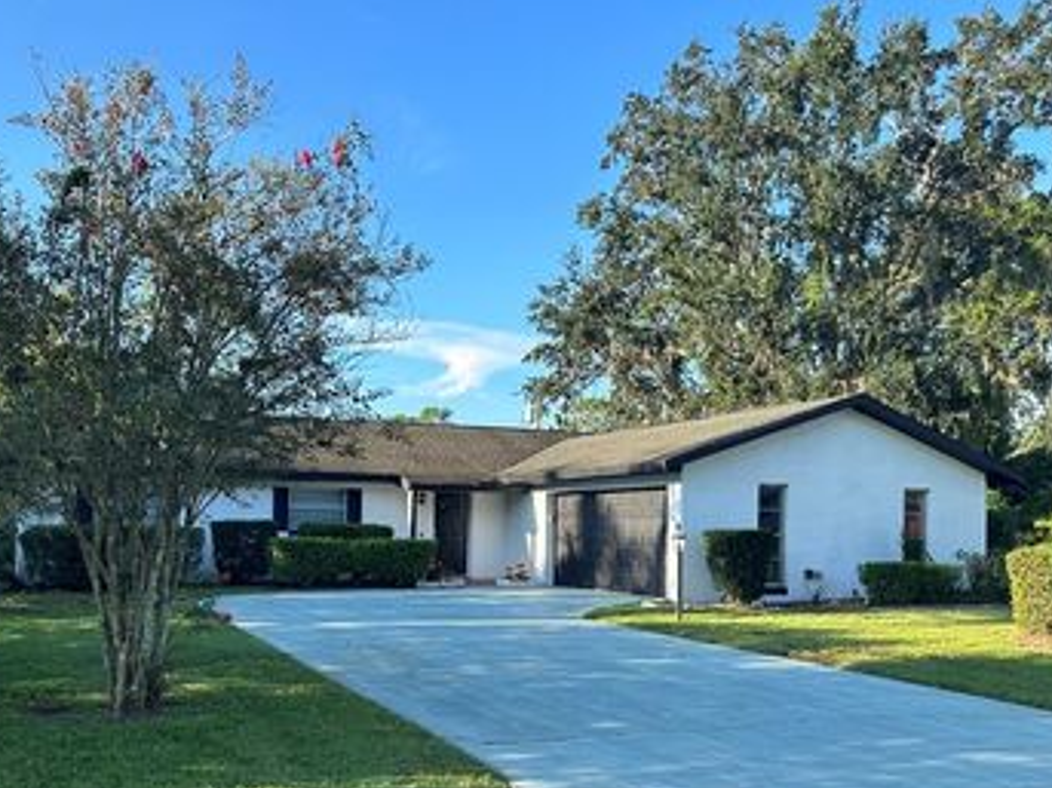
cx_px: 426
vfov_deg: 40.2
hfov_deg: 52.3
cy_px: 523
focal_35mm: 35
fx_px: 1063
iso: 80
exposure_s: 1/1304
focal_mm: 6.86
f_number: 1.78
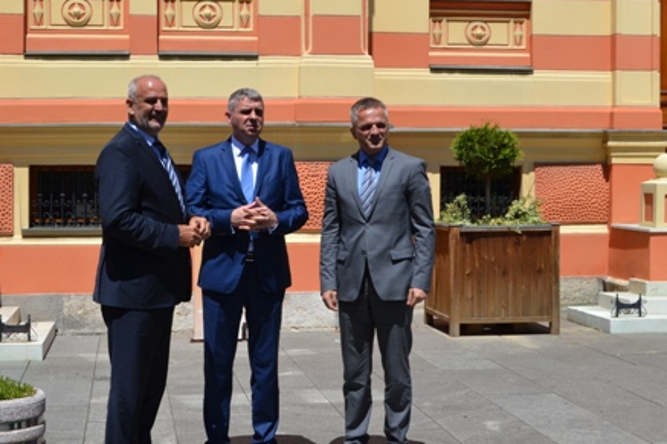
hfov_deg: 31.5
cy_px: 205
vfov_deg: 21.3
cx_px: 284
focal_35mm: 64
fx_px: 1180
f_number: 9
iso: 100
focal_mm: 29
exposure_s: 1/320
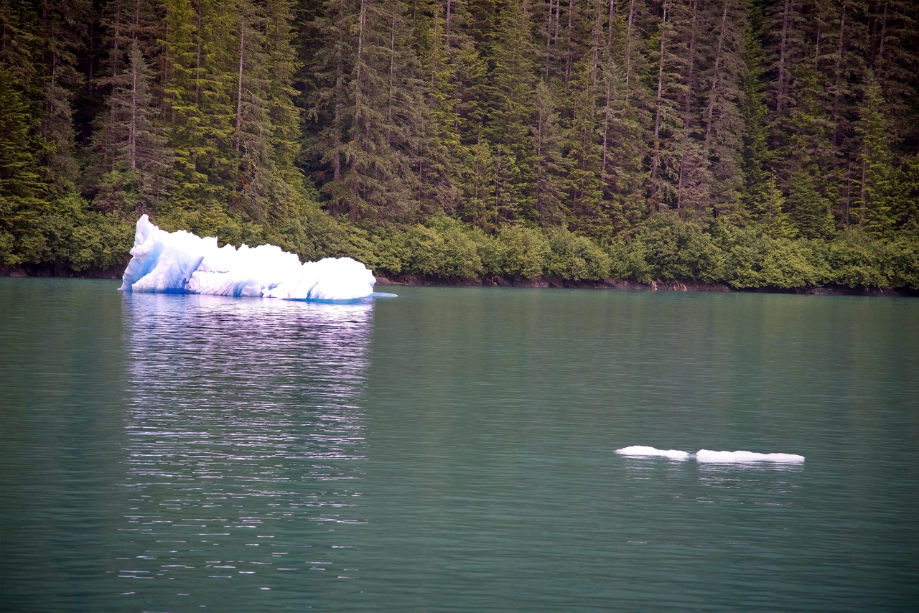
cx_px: 460
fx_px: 3064
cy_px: 306
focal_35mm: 120
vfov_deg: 11.4
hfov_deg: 17.1
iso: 180
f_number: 4
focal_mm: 120
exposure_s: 1/250
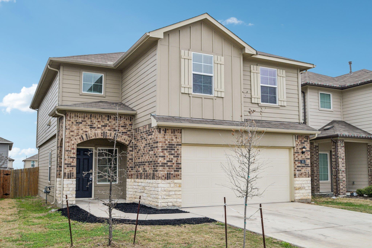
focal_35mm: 36
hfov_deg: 53.1
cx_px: 186
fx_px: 372
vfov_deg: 36.9
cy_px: 124
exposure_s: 1/320
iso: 400
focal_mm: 24
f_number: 8
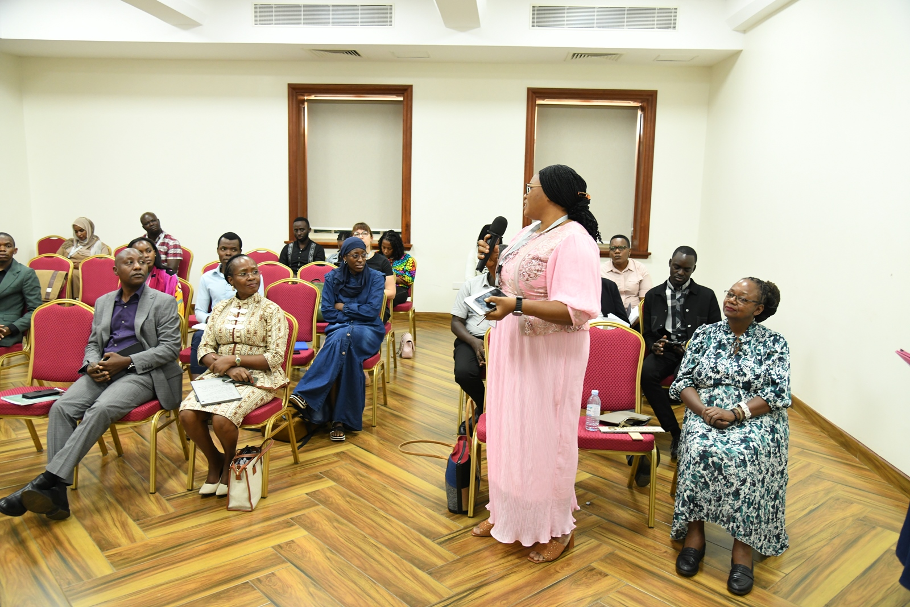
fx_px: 708
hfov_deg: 65.5
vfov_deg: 46.4
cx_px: 455
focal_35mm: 28
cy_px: 304
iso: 2500
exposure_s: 1/125
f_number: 4
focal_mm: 28
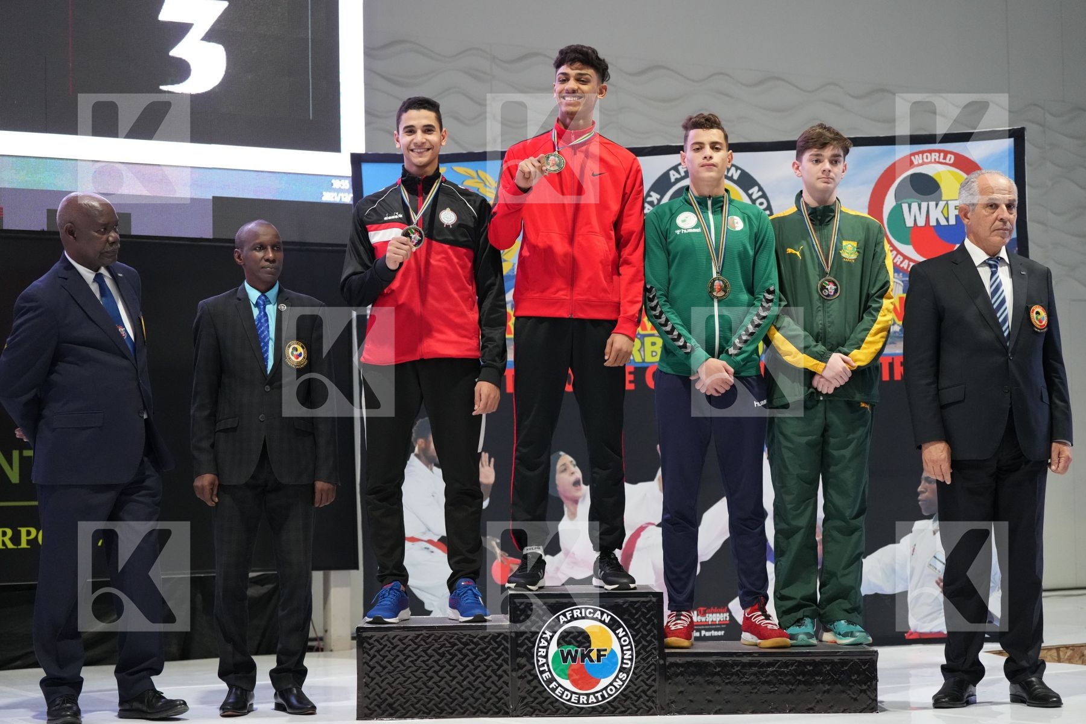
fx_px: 2112
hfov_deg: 28.8
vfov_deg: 19.5
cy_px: 362
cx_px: 543
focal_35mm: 70
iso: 4000
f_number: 2.8
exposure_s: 1/250
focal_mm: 70
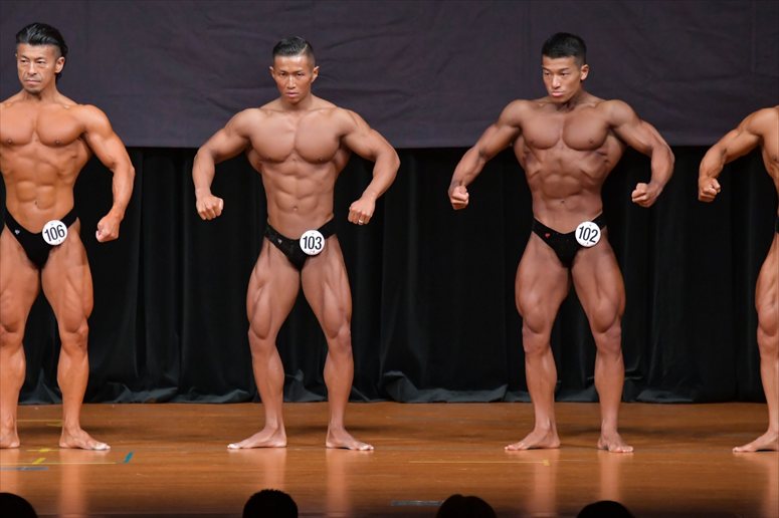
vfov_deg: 4.8
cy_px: 259
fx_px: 6164
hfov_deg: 7.2
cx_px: 390
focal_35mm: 285
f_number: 5.6
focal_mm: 190
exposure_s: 1/400
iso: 5000
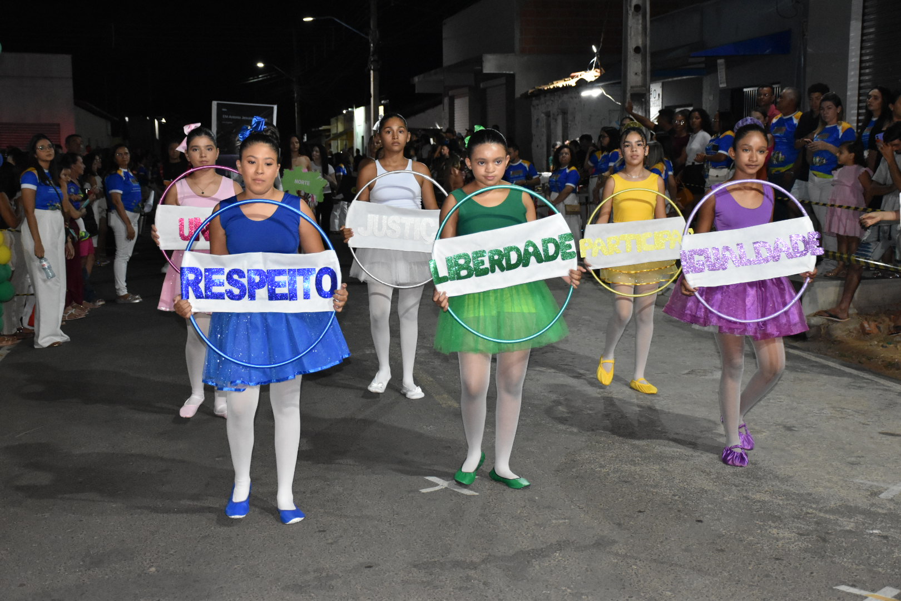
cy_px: 300
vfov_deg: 25.8
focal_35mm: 52
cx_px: 450
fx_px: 1314
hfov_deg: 37.9
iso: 3200
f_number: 4.2
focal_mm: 35
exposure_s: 1/100
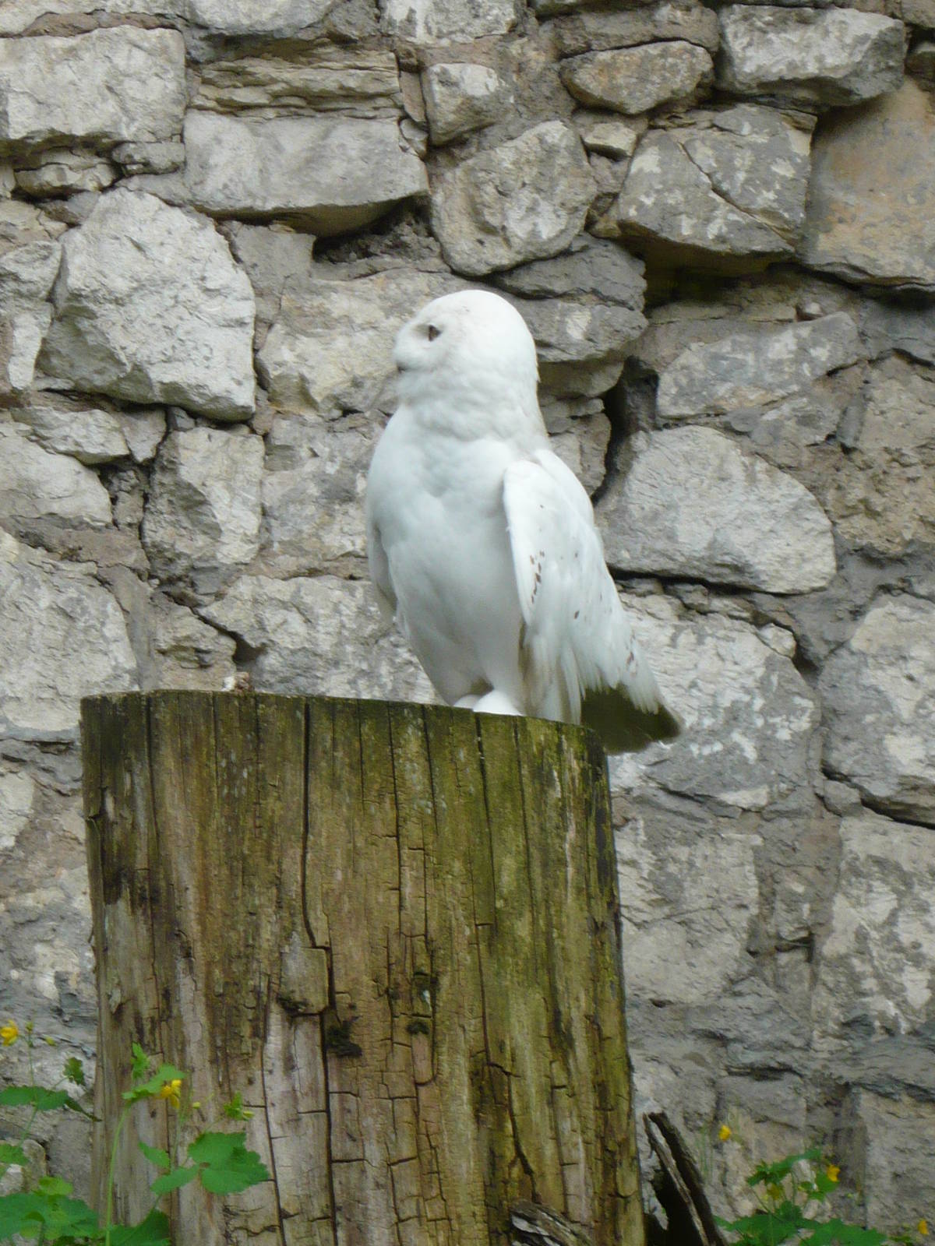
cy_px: 623
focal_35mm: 160
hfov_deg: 9.3
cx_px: 468
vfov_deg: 12.3
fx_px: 5762
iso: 160
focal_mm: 16.5
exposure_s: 1/125
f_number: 5.1
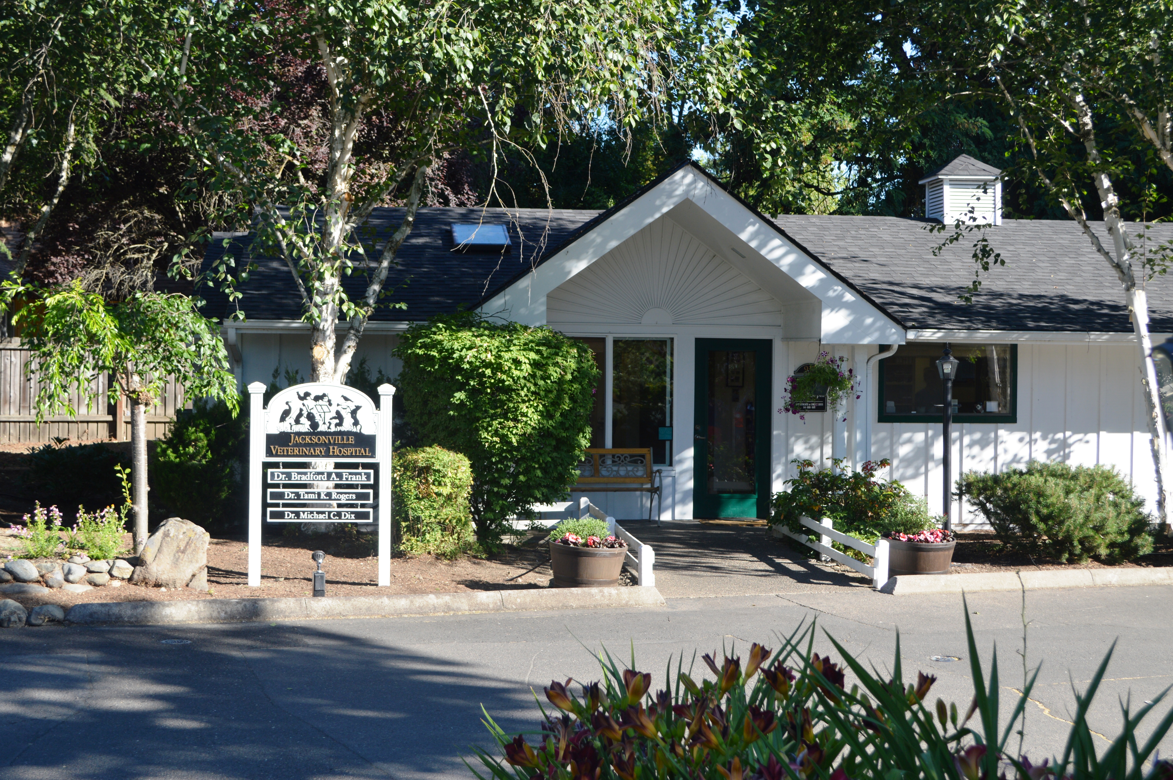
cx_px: 586
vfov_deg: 25.7
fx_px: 1709
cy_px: 390
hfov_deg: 37.9
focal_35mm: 52
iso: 100
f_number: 6.3
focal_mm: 35
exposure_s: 1/160
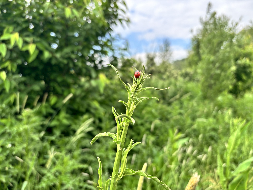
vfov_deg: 53.1
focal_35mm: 26
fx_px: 190
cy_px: 95
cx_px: 126
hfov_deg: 67.3
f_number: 1.6
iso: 50
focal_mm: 5.96
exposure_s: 1/781
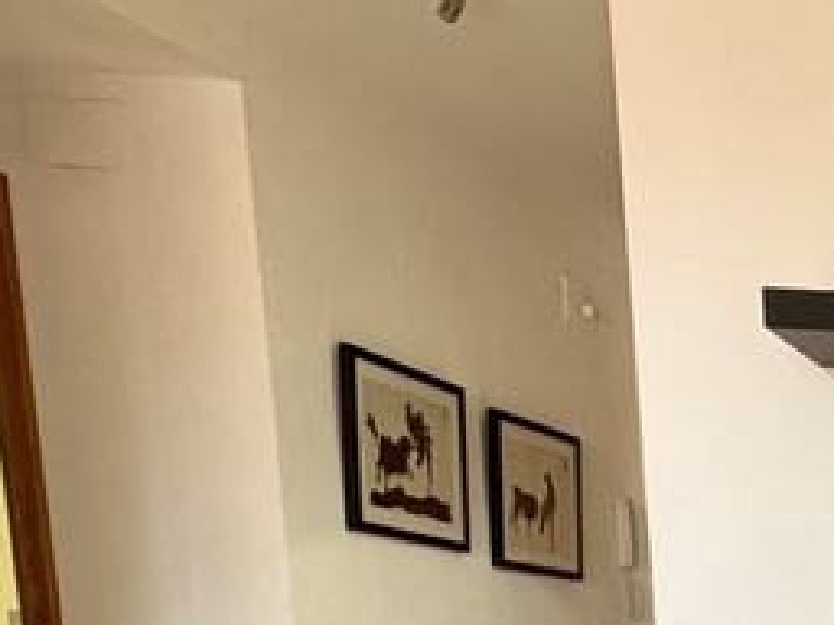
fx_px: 1687
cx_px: 1560
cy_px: 983
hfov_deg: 19.5
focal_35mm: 70
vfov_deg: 18.3
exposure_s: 1/99
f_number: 2.2
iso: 320
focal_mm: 2.22
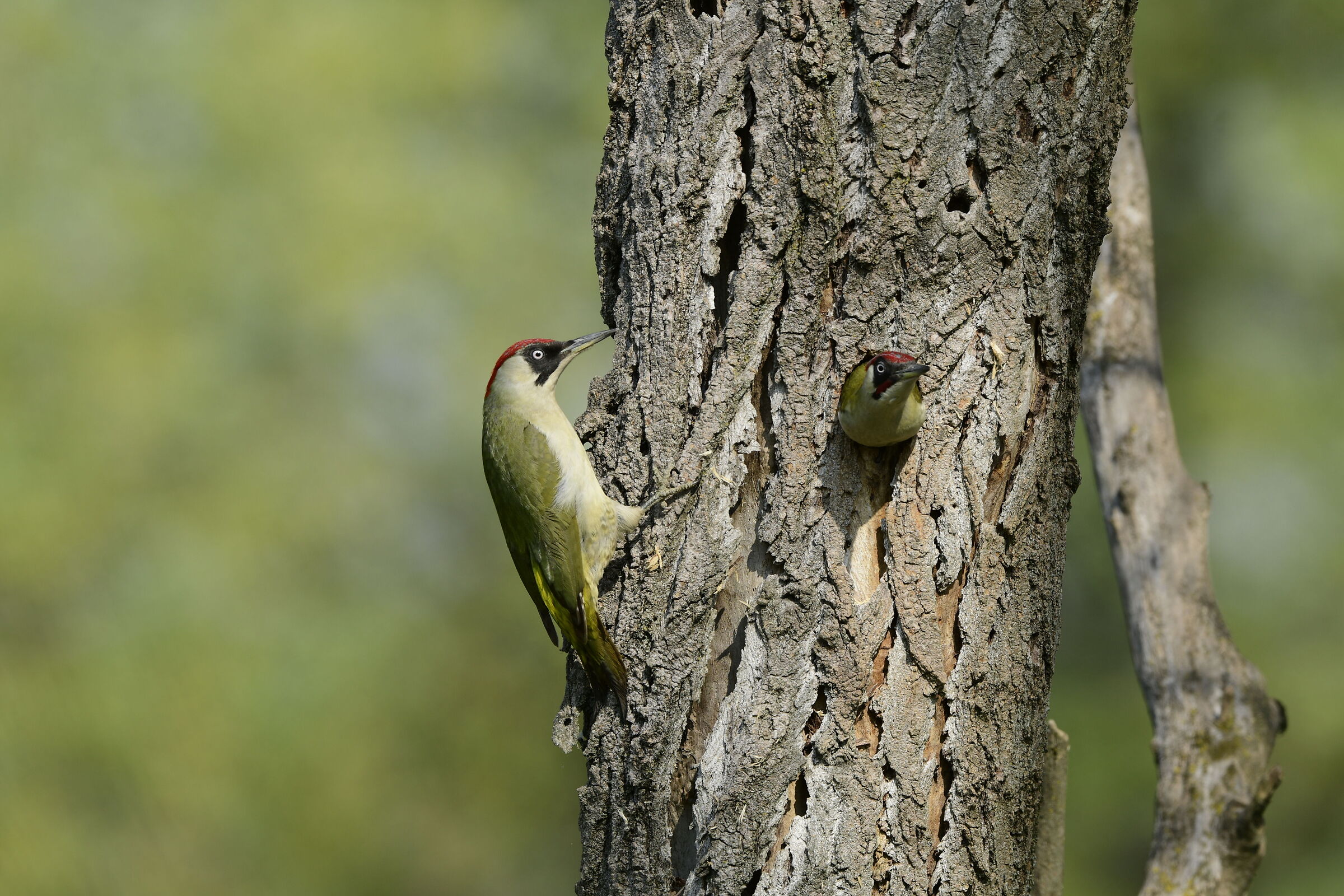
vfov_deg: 1.8
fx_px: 27998
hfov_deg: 2.7
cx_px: 672
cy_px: 448
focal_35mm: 750
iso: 125
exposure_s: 1/800
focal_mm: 500
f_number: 5
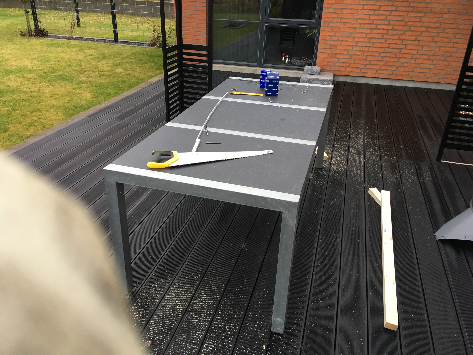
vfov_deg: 48.2
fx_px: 396
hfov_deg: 61.7
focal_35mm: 29
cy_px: 178
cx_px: 236
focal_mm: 4.15
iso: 32
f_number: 2.2
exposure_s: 1/33
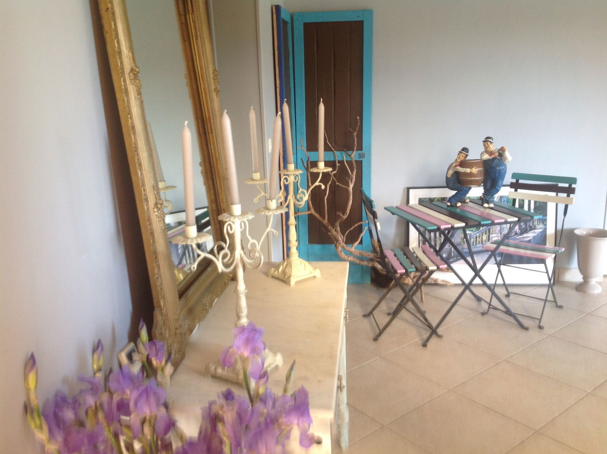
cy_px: 227
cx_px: 304
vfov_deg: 40.6
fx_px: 613
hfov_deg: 52.7
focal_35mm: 35
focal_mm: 4.28
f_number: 2.4
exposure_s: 1/15
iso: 80
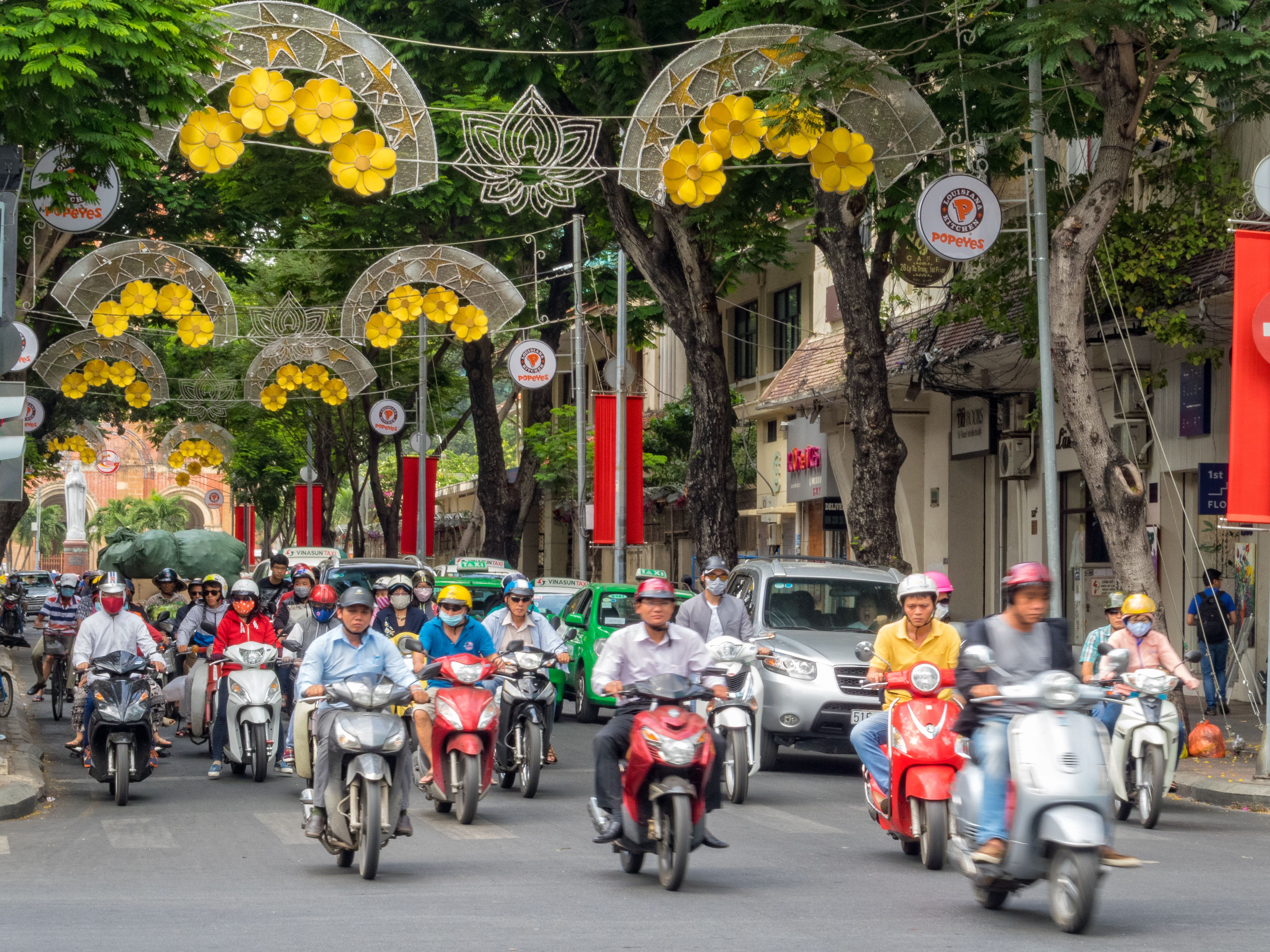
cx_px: 635
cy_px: 476
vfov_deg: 14.8
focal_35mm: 100
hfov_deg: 19.6
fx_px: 3669
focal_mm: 21.2
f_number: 8
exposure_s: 1/40
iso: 100
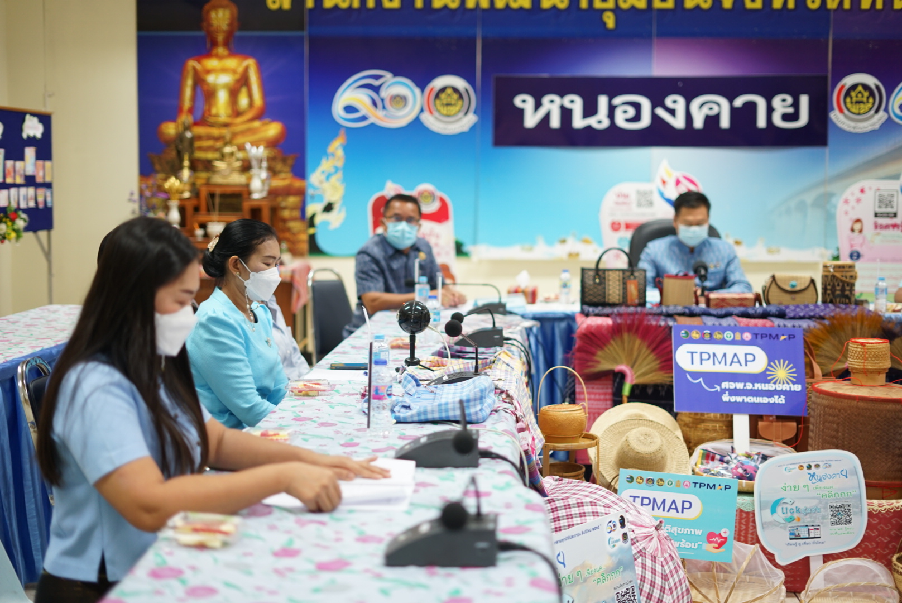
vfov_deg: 27.0
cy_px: 302
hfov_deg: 39.6
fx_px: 1254
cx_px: 451
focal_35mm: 50
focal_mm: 50
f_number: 1.8
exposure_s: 1/100
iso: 400
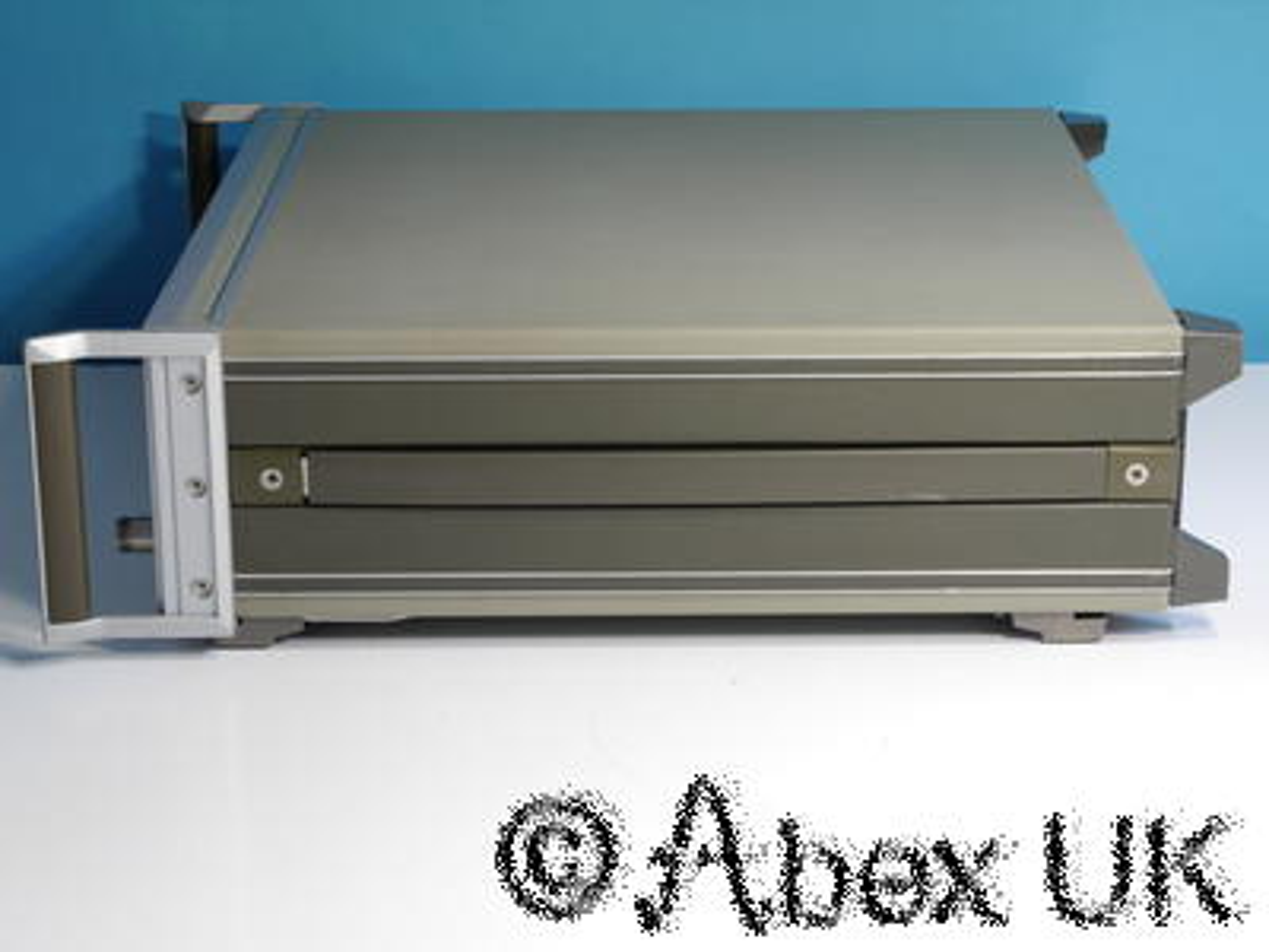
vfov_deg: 16.1
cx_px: 634
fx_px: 3373
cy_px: 476
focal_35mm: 92
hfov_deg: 21.3
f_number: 16
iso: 400
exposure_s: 1
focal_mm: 46
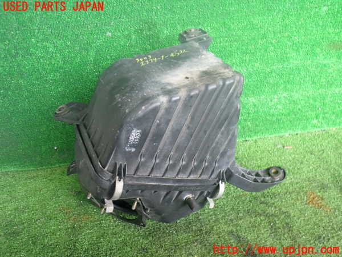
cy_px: 128
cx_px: 171
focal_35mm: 30
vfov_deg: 46.8
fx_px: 296
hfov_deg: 60.0
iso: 200
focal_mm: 5.4
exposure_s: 1/50
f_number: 2.3
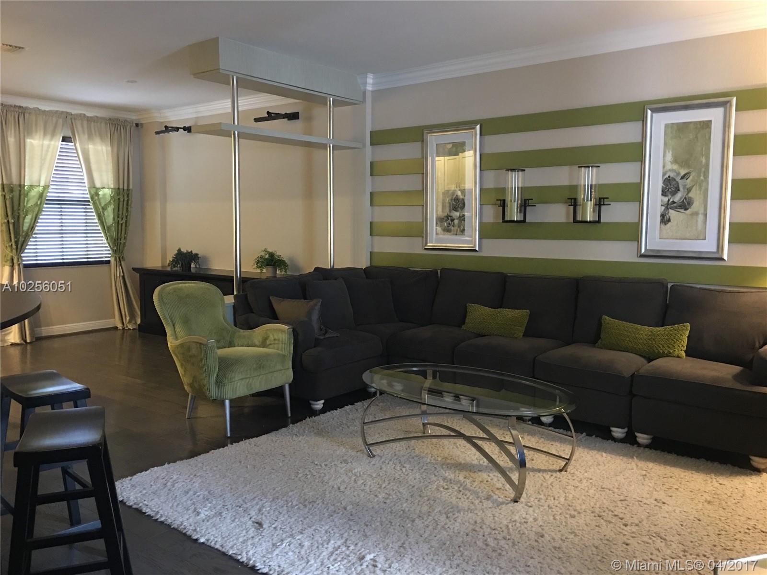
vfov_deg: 48.2
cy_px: 288
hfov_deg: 61.7
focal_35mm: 29
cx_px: 384
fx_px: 643
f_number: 2.2
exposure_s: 1/4
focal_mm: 4.15
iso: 125
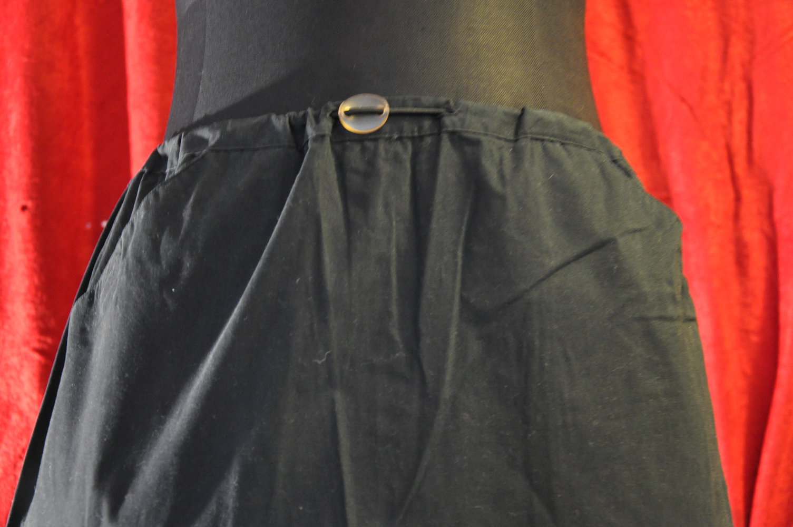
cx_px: 396
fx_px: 1056
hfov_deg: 41.2
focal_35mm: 48
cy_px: 264
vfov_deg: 28.0
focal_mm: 32
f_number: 4.2
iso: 1600
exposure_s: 1/2.5
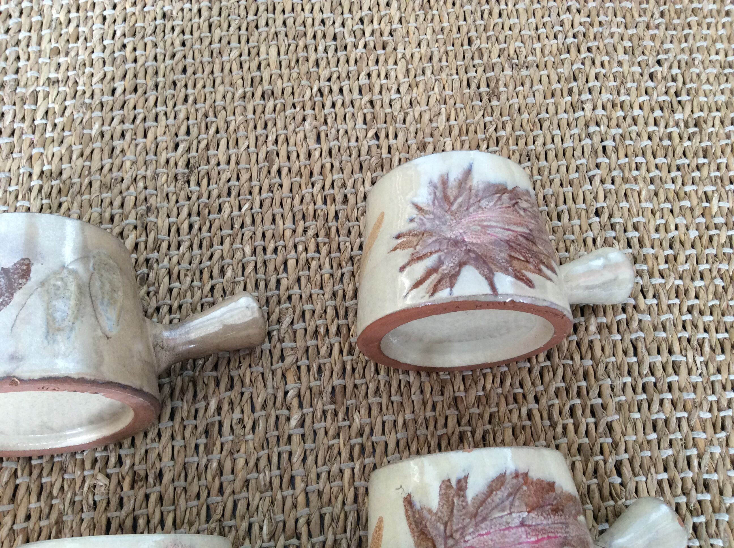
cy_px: 274
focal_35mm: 32
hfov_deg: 56.9
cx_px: 367
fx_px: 678
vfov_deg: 44.1
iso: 100
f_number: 2.4
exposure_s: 1/25
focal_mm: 3.3
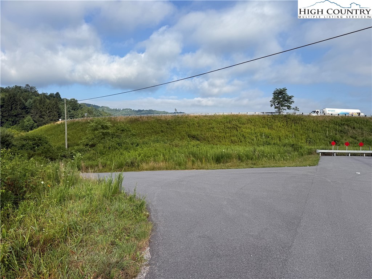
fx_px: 258
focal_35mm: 24
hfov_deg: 71.6
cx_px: 186
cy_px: 140
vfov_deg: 56.8
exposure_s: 1/4167
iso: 80
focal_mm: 6.76
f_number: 1.78
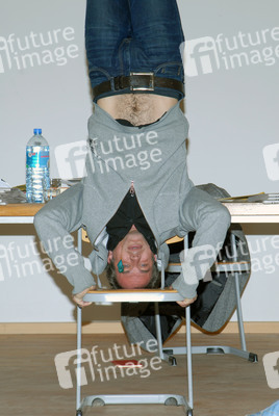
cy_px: 208
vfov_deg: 14.4
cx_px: 140
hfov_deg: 9.7
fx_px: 1651
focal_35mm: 142
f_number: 8
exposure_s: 1/160
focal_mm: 95
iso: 320
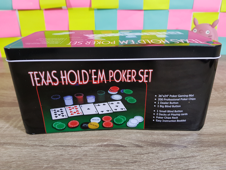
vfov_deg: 53.1
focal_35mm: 26
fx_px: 170
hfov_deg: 67.3
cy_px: 85
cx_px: 113
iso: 160
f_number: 1.7
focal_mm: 4.2
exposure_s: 1/50
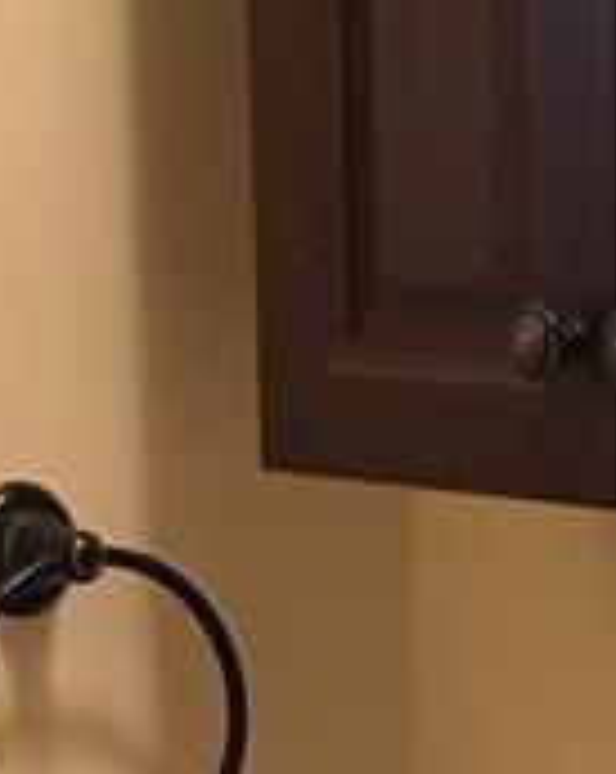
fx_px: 3862
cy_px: 1210
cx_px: 688
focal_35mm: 169
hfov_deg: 9.0
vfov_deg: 10.9
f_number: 2.2
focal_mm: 4.15
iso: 125
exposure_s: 1/30
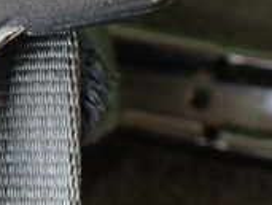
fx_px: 827
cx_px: -76
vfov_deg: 14.0
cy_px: 21
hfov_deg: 17.6
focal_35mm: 105
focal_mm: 5.4
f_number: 2.3
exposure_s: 1/40
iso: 800
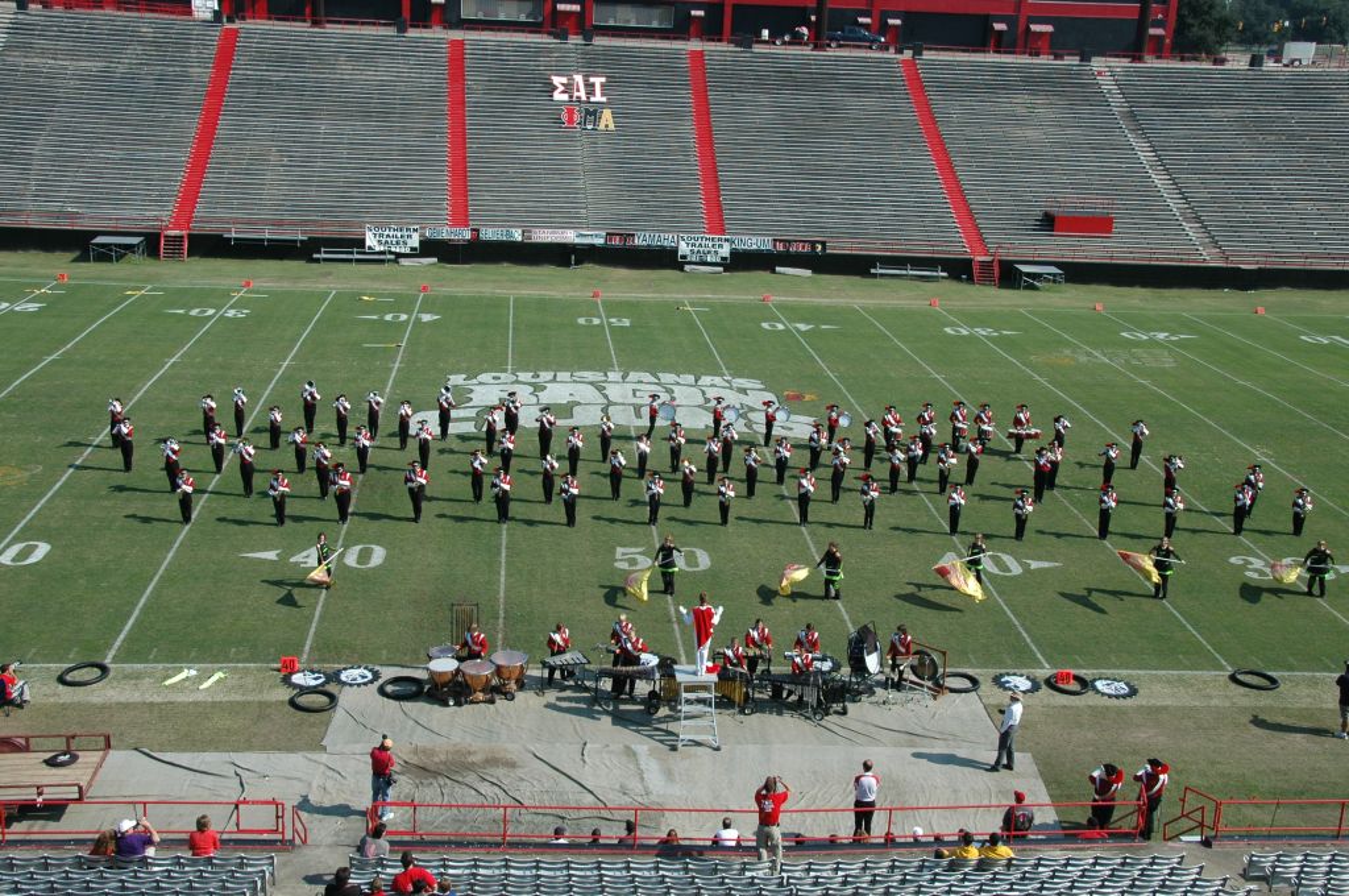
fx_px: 1572
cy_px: 448
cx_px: 674
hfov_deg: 46.5
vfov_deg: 31.8
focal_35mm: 42
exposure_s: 1/320
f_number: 9
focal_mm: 28
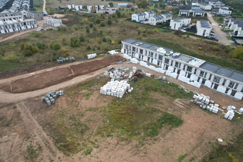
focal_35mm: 22
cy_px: 81
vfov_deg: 57.2
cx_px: 122
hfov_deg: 78.6
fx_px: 149
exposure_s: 1/640
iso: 110
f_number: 2.8
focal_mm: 8.38
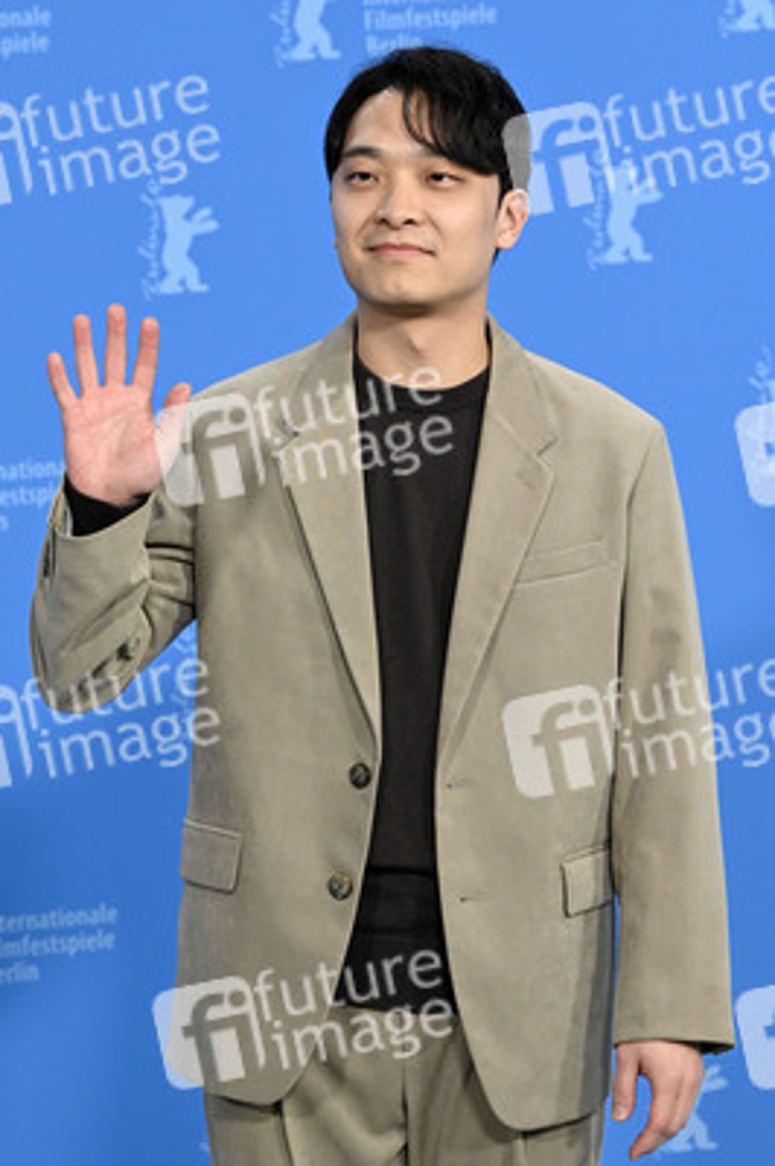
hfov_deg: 15.7
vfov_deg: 23.4
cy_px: 583
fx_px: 2814
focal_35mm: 87
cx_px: 388
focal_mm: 87
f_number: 4.5
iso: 3200
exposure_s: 1/640
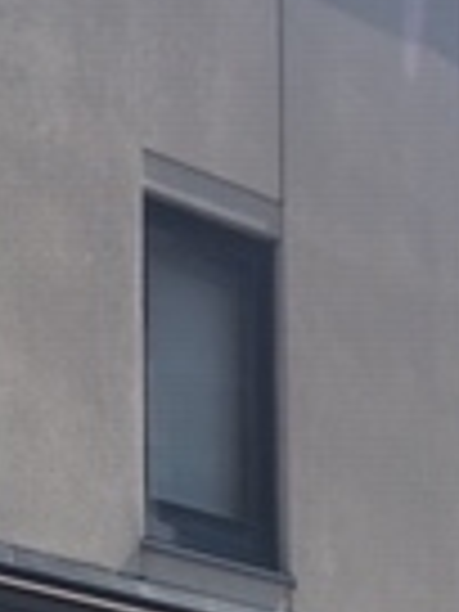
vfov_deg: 13.8
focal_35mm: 136
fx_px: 2404
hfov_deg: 10.8
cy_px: 864
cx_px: -58
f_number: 2.2
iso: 25
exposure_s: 1/1399
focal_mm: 4.15
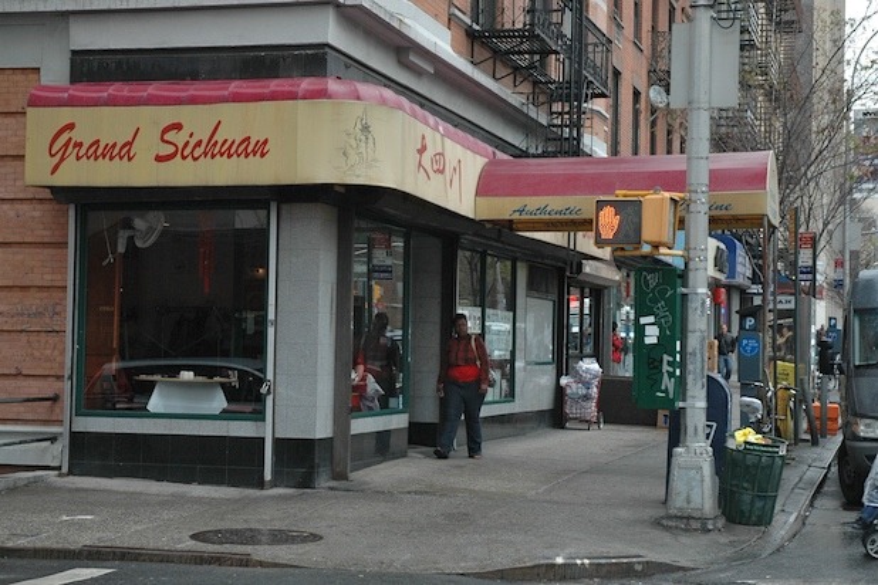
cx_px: 439
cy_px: 292
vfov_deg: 22.6
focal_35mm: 60
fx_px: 1463
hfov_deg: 33.4
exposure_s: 1/125
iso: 400
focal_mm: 40
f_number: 5.6
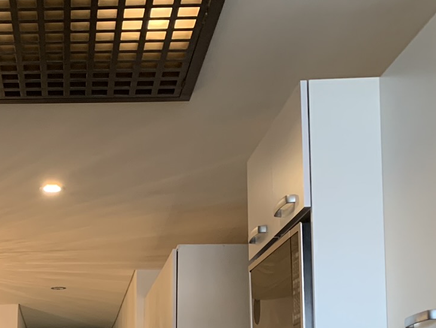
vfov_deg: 19.1
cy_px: 393
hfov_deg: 24.9
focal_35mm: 73
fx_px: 920
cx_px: -36
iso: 250
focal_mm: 4.25
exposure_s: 1/60
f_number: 1.8
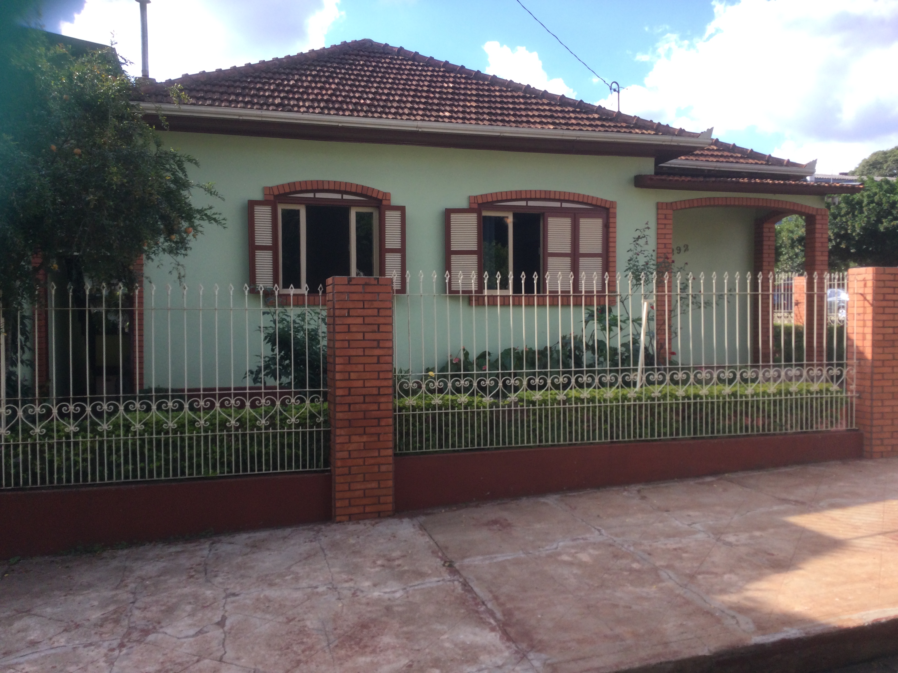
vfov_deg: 45.4
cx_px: 449
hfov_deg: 58.4
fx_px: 804
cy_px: 336
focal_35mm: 31
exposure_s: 1/403
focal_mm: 3.3
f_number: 2.4
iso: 25
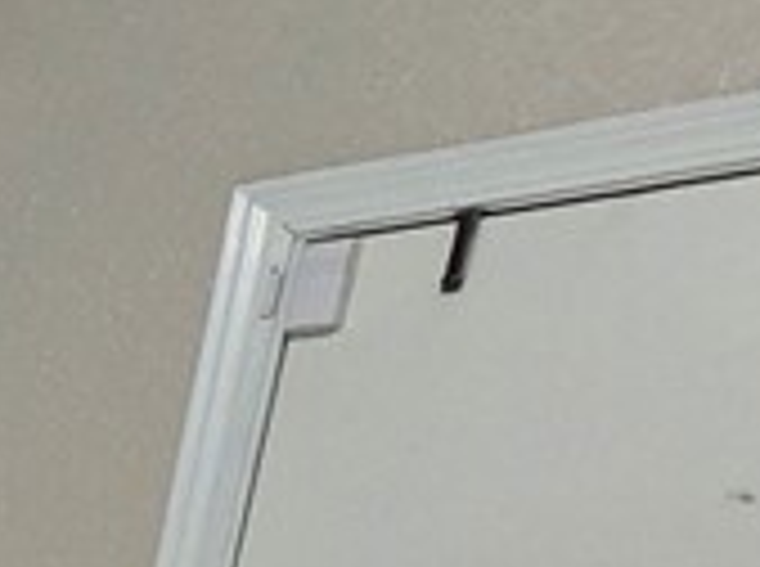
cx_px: -1475
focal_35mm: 79
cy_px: 1215
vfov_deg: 14.5
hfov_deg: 11.8
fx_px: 1731
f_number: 2.2
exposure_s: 1/60
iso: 500
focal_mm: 2.2
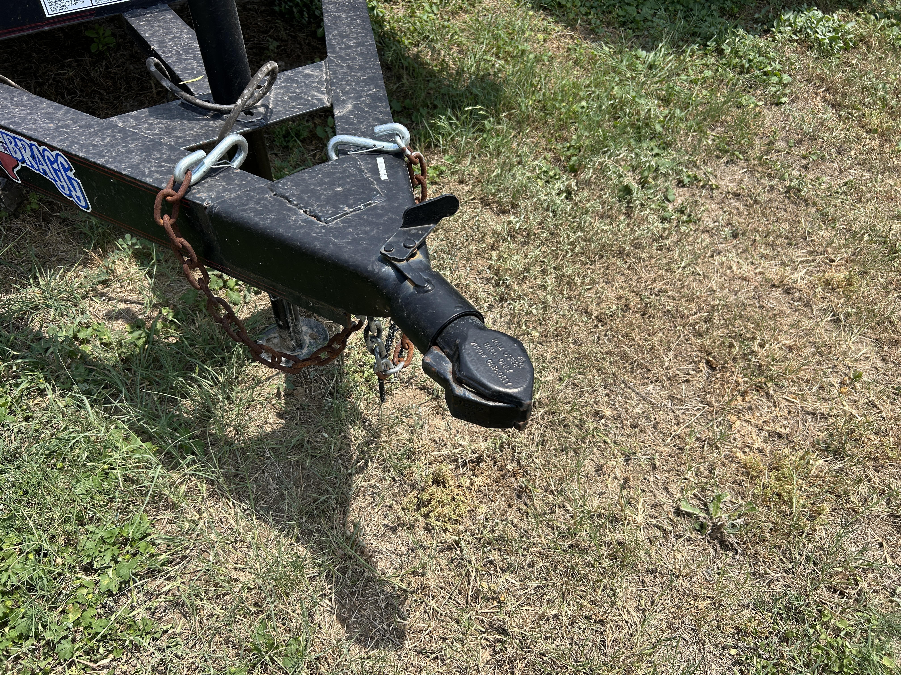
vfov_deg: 53.1
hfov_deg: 67.3
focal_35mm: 26
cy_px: 338
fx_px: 677
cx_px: 450
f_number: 1.5
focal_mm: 5.7
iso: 50
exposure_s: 1/2571
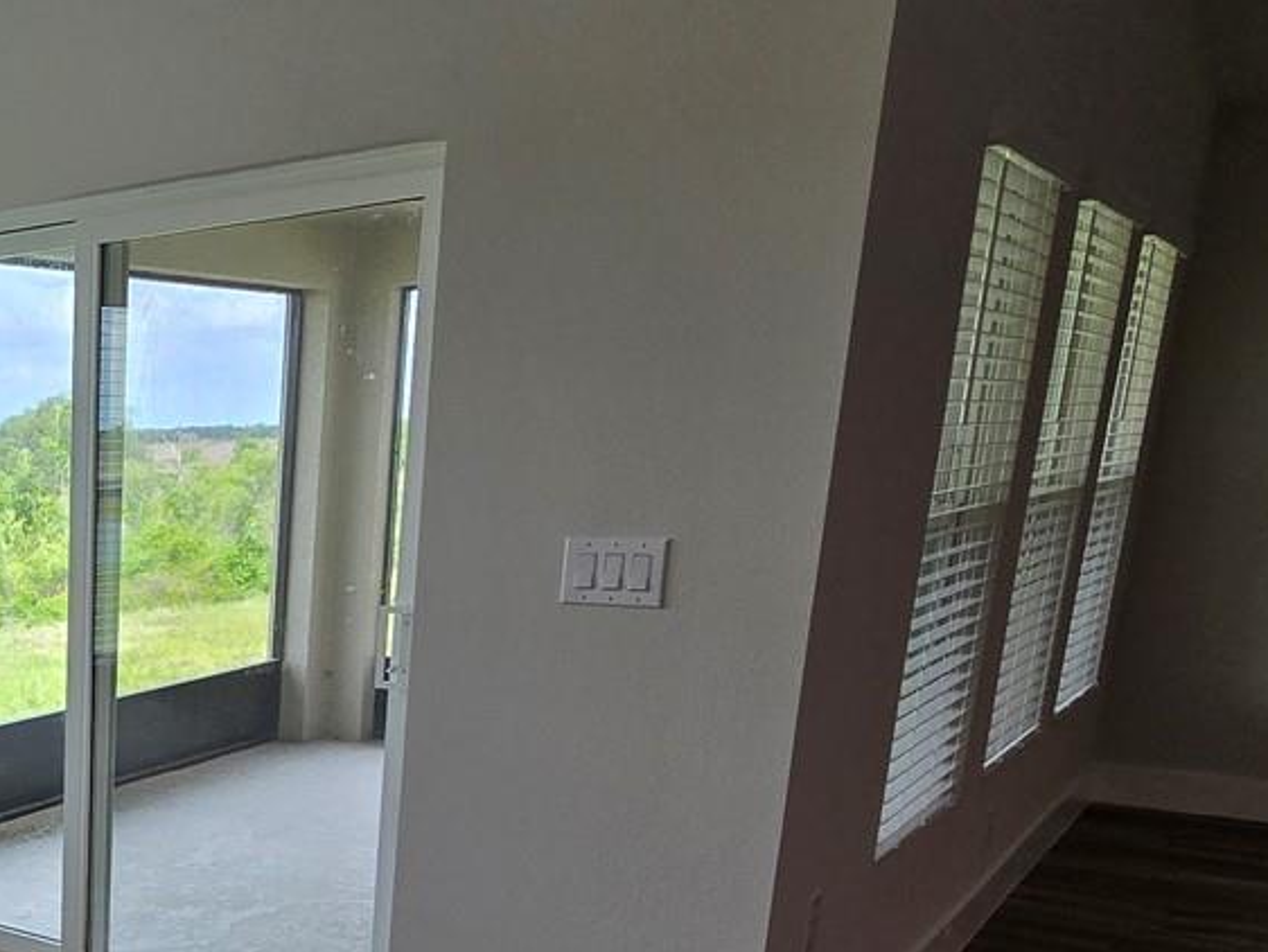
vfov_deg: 37.0
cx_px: -257
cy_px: 794
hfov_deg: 37.6
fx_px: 1356
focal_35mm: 37
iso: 50
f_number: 2.2
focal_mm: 2.2
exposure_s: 1/140
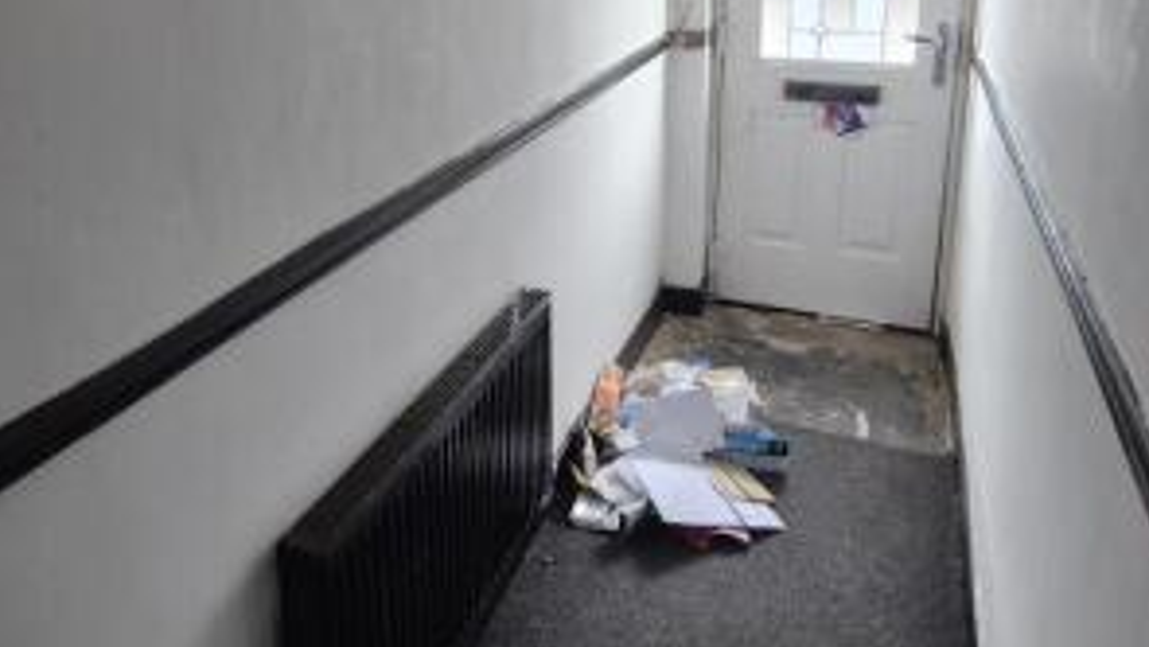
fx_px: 853
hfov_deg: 67.4
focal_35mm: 28
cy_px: 99
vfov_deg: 39.3
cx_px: 477
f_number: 2.2
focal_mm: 2.2
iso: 200
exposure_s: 1/50
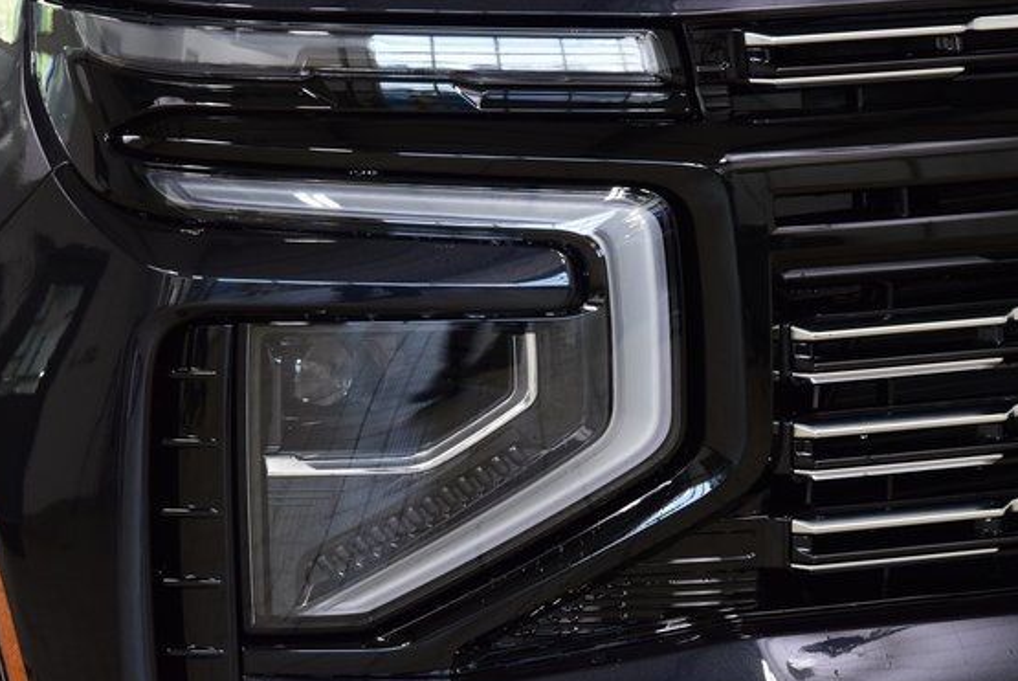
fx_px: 3424
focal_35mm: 121
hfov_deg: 16.9
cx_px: 477
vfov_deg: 11.3
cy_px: 388
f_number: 7.1
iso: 1400
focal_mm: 70
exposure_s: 1/30
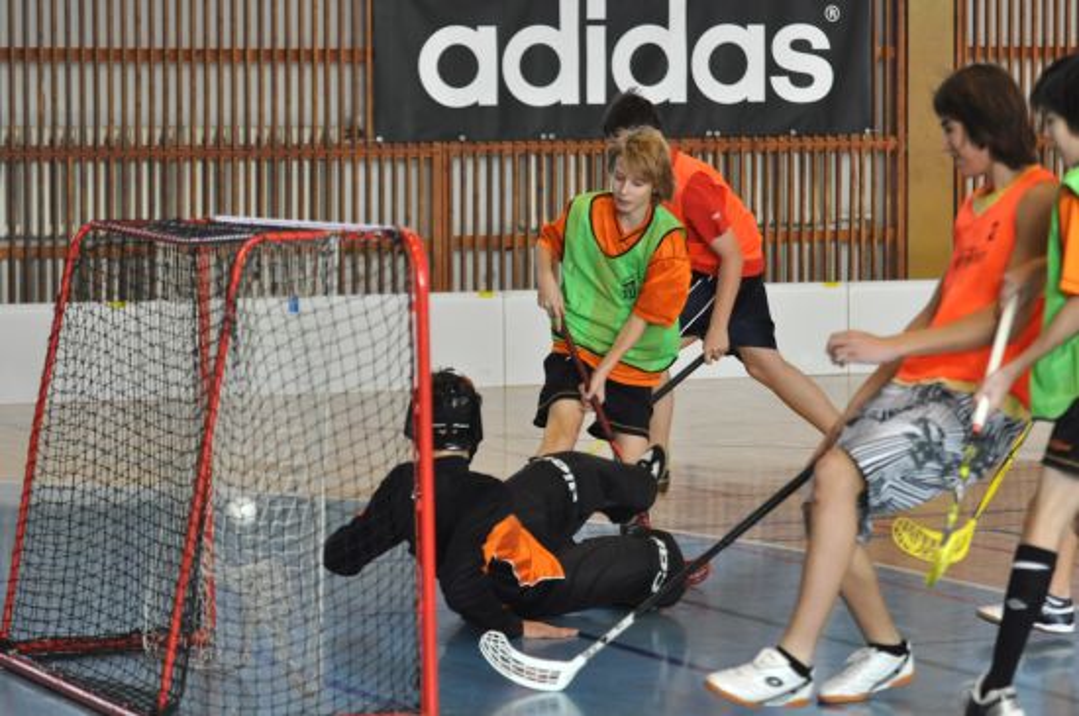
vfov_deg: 10.6
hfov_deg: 15.9
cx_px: 540
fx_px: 3861
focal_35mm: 129
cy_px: 358
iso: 800
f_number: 2.8
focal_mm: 86
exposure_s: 1/500
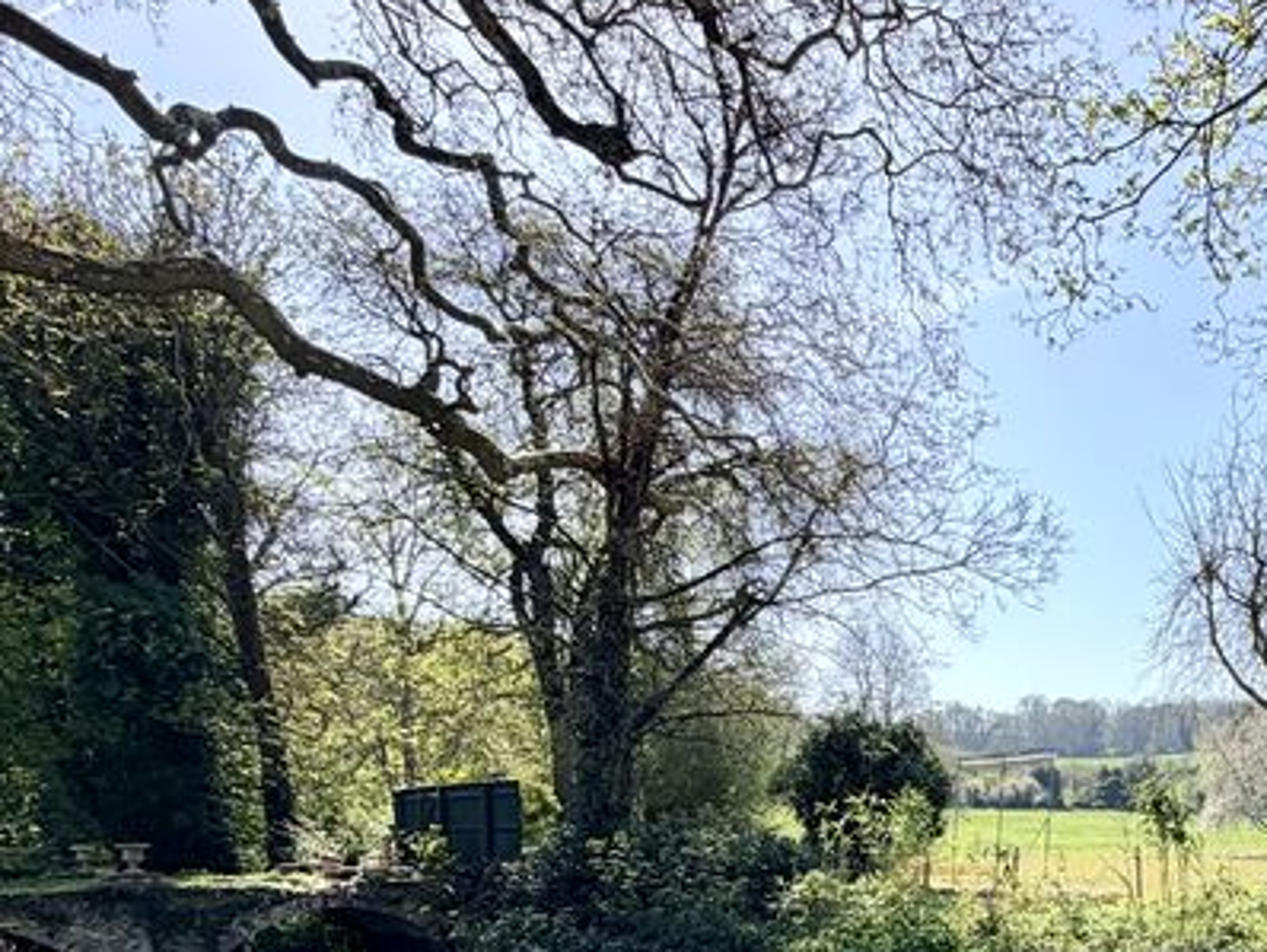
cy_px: 923
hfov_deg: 44.3
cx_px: 1248
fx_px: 1318
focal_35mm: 36
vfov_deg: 36.2
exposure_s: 1/770
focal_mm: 2.22
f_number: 2.2
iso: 32
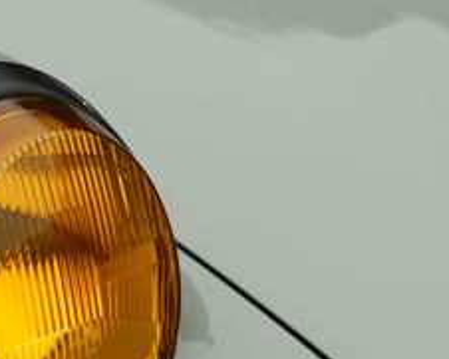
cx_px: 101
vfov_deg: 5.8
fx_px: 3523
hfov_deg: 7.3
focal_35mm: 265
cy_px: 377
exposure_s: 1/150
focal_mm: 55
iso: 200
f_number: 4
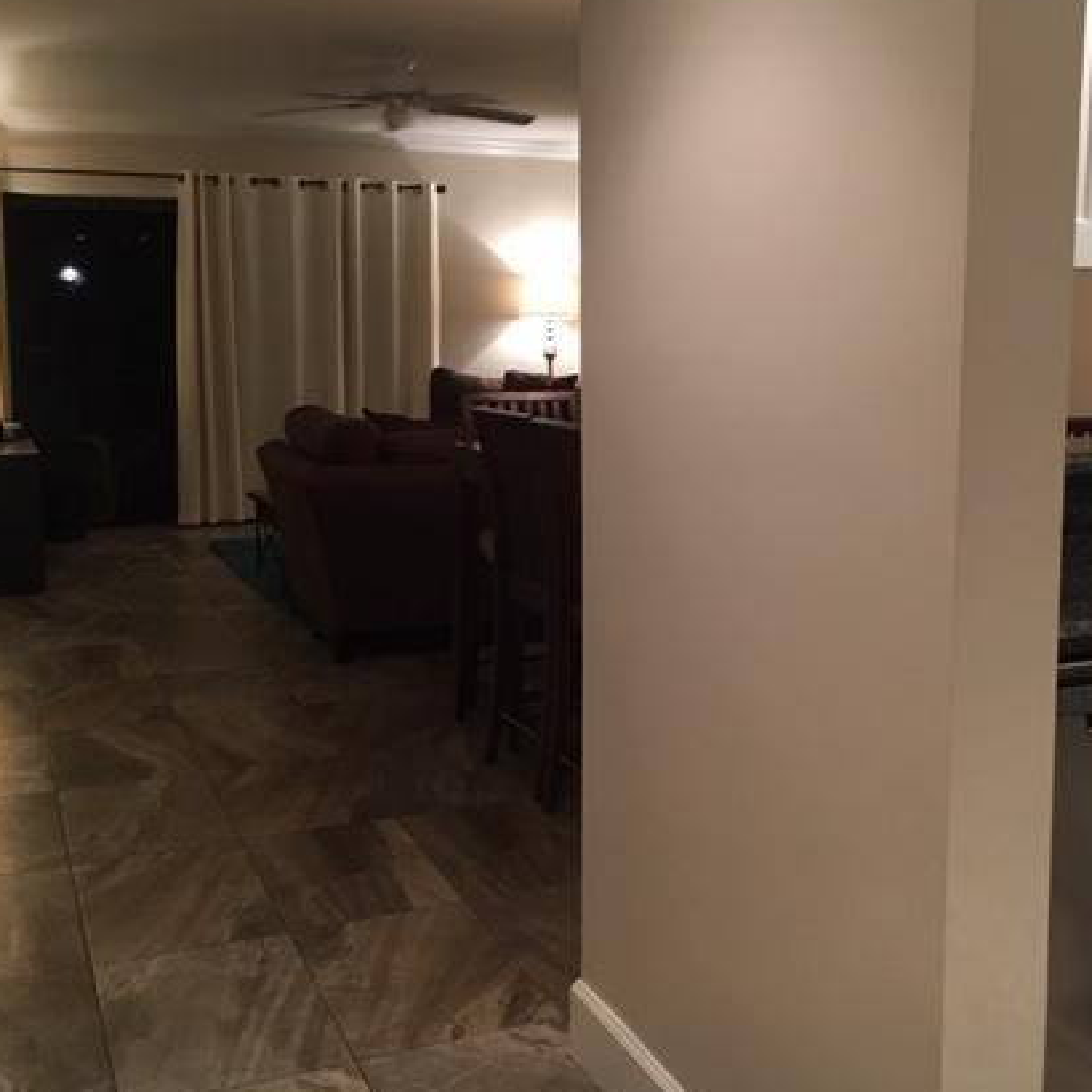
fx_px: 1428
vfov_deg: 41.8
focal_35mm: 40
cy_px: 471
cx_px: 626
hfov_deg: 41.8
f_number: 2.2
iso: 125
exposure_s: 1/30
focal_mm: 4.15
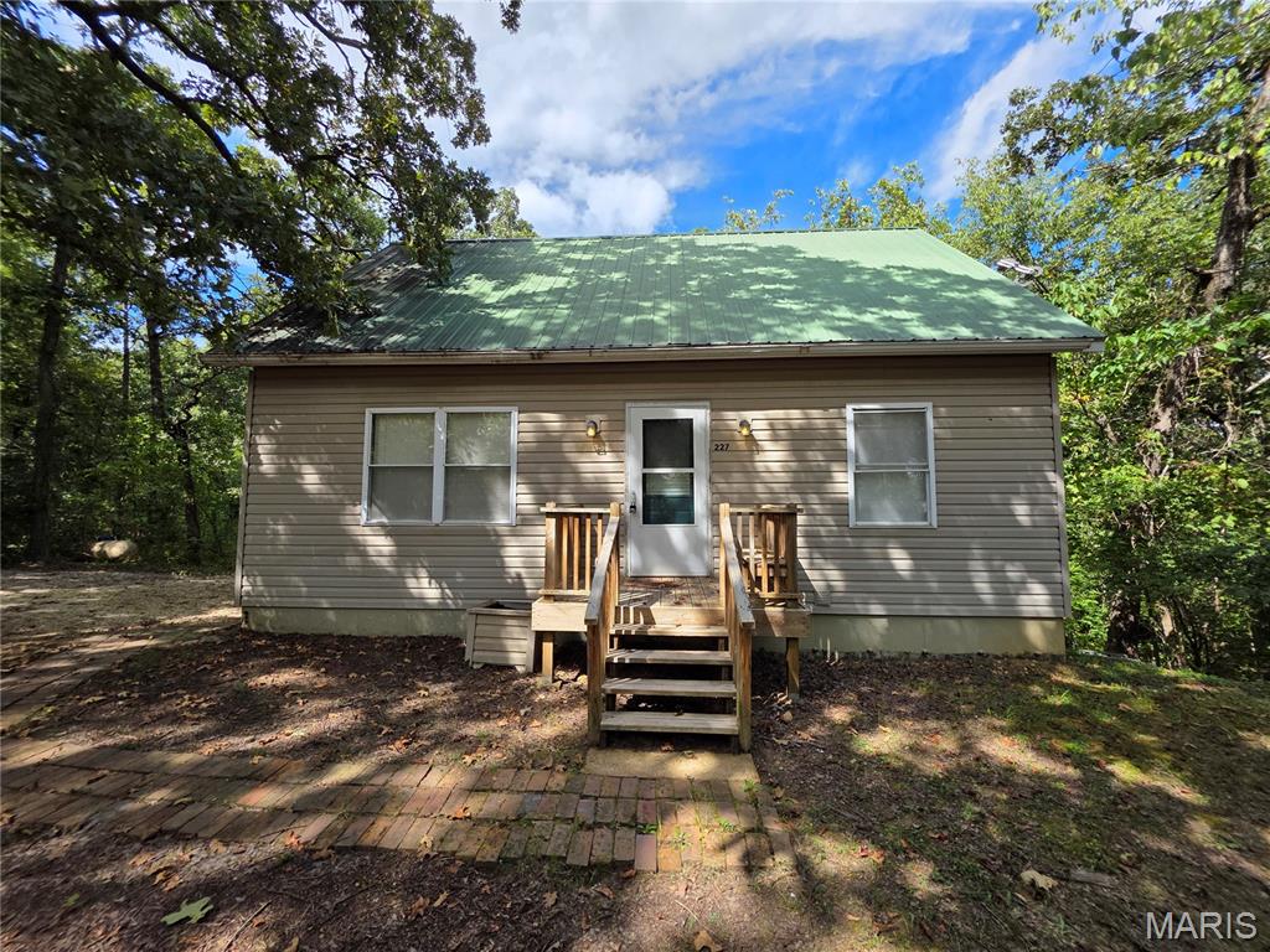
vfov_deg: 89.9
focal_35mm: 13
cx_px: 635
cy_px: 476
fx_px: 477
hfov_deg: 106.2
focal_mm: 2.2
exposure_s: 1/1090
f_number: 1.9
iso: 40
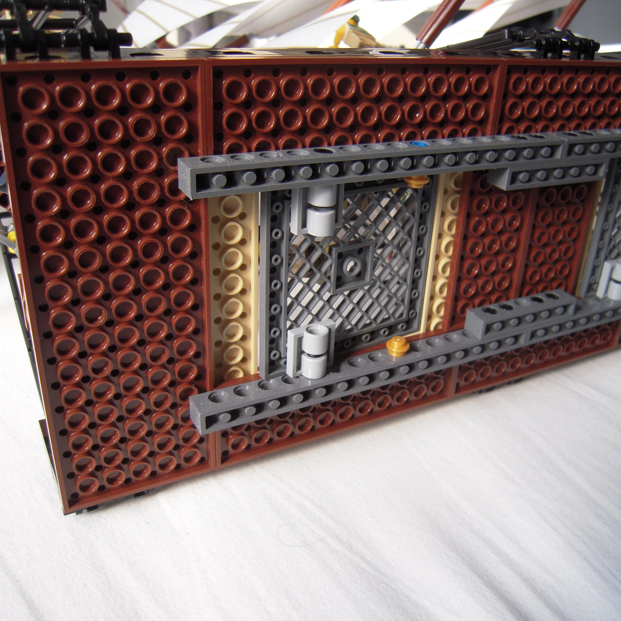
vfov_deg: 48.4
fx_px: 690
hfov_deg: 48.1
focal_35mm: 34
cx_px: 379
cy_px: 319
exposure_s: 1/400
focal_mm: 5
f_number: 2.7
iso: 100
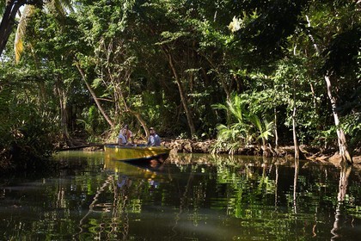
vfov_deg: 33.4
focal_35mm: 40
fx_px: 401
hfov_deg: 48.5
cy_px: 120
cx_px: 180
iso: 200
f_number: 6.3
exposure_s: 1/160
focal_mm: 40
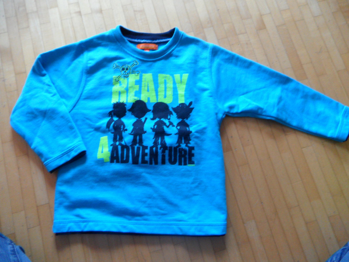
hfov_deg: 71.6
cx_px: 174
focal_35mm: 24
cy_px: 131
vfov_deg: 56.8
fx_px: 242
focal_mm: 4.1
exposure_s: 1/30
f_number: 2.9
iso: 120
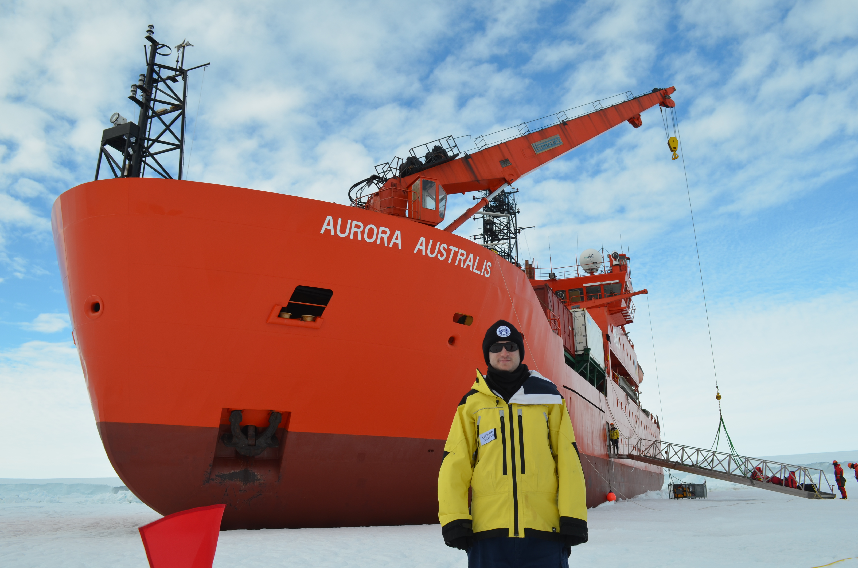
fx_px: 642
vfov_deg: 47.7
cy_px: 284
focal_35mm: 27
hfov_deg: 67.5
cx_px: 429
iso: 100
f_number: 8
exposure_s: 1/250
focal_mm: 18
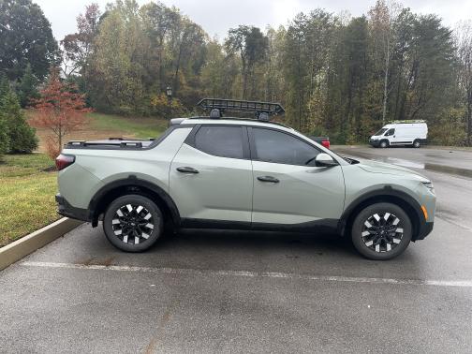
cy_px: 177
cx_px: 236
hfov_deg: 71.6
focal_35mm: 24
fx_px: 327
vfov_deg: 56.8
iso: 64
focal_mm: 6.86
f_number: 1.78
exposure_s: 1/221
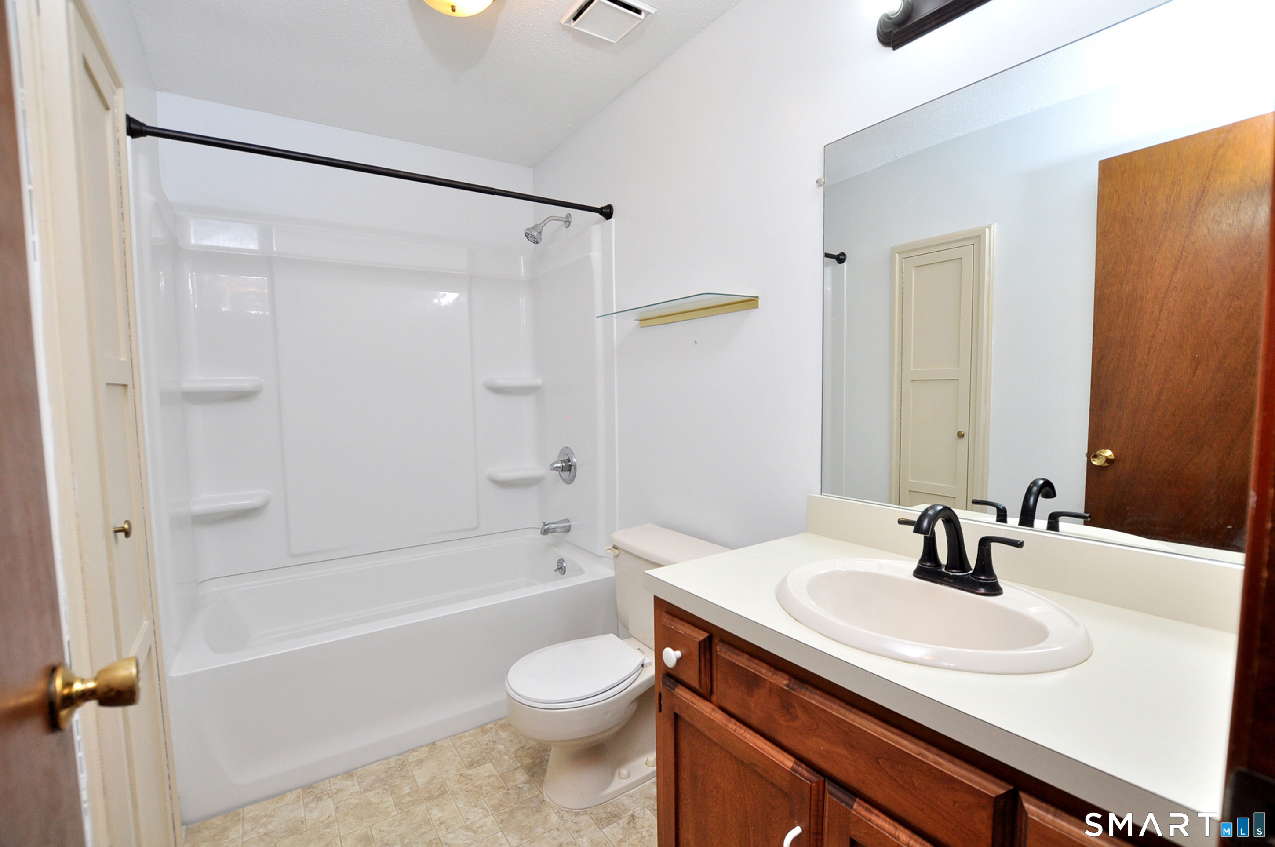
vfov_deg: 77.2
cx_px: 638
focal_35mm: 15
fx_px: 531
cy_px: 424
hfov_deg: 100.5
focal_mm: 10
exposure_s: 1/100
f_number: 5
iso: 250
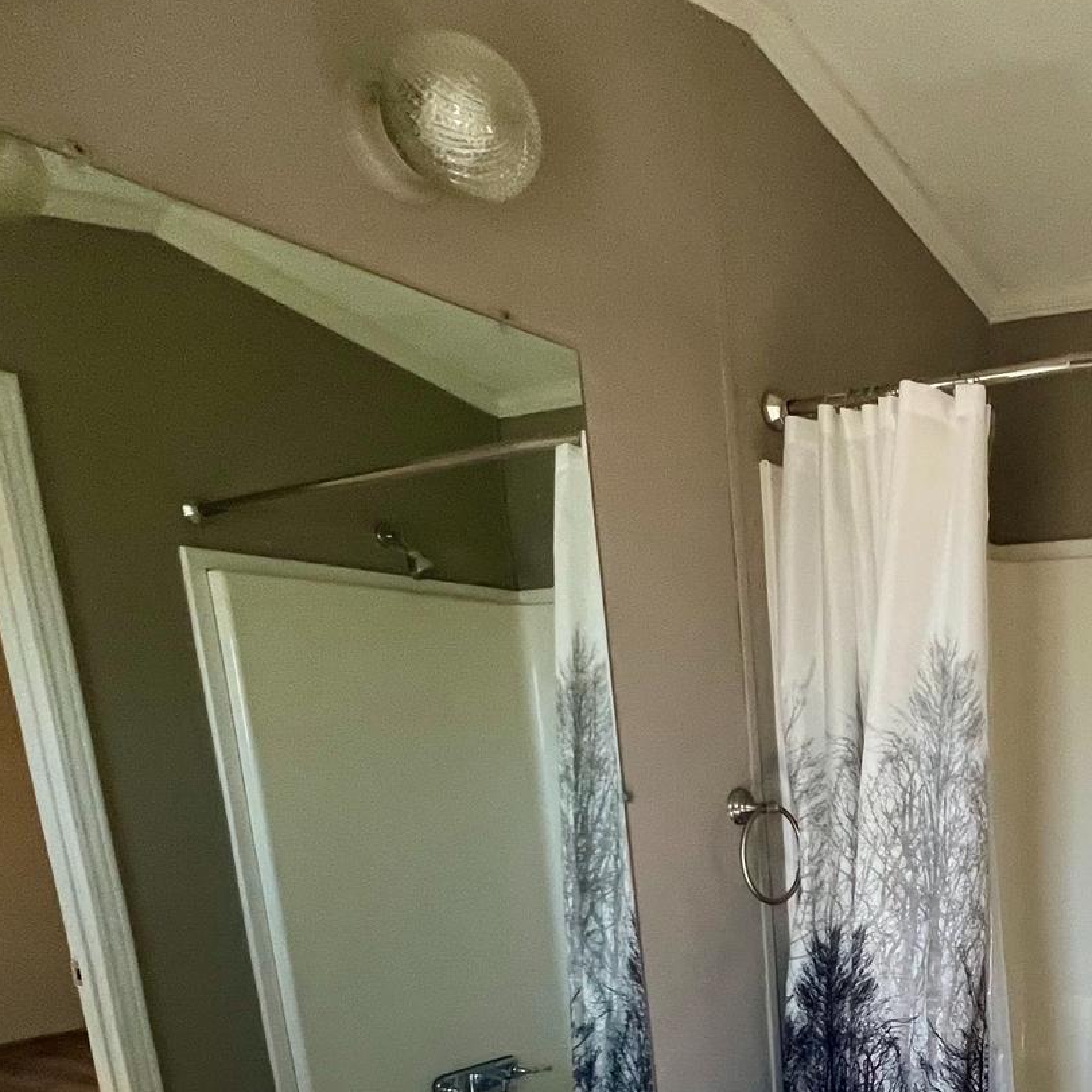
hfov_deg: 46.5
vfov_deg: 49.8
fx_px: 1035
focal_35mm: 29
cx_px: 1092
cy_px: 974
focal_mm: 1.57
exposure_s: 1/120
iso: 200
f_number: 1.8
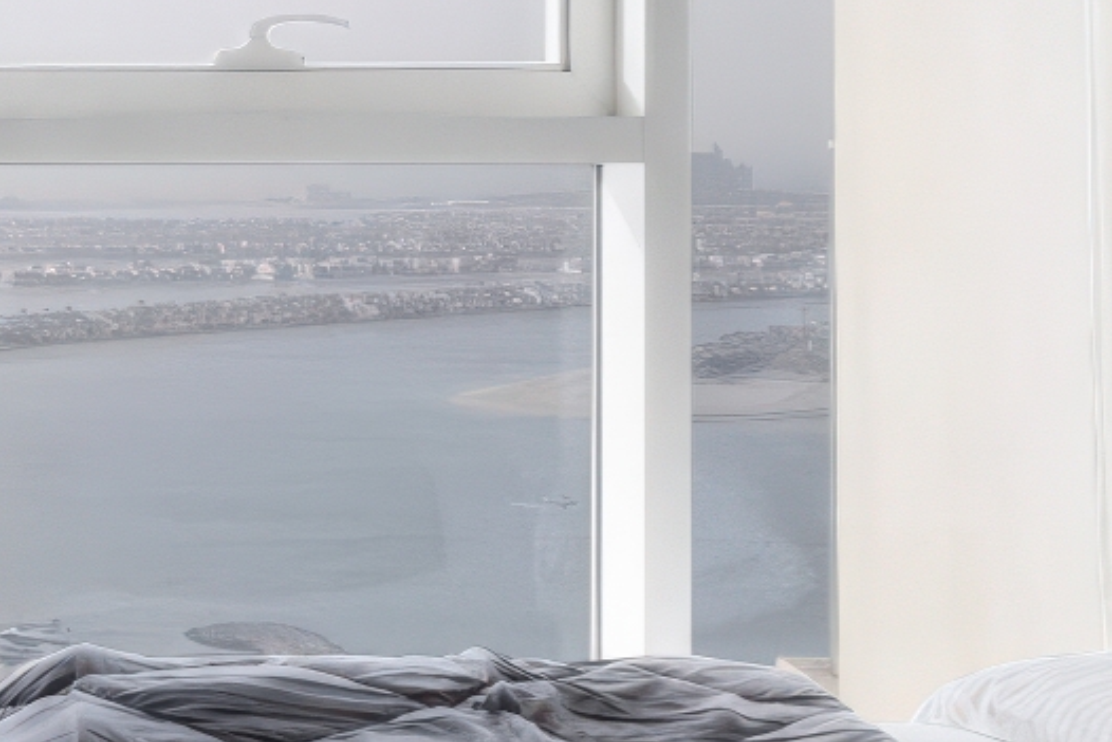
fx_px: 2255
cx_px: 16
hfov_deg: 26.3
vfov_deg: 18.5
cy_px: 159
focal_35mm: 73
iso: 250
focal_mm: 11
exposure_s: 1/8
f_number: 22
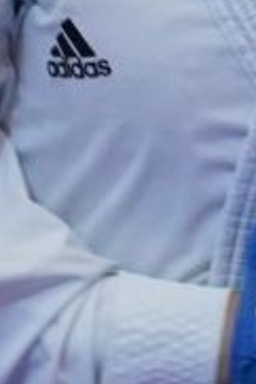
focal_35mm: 1981
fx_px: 21169
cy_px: 158
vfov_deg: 1.0
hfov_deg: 0.7
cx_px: 114
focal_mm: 200
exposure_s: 1/1000
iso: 3200
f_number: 2.8
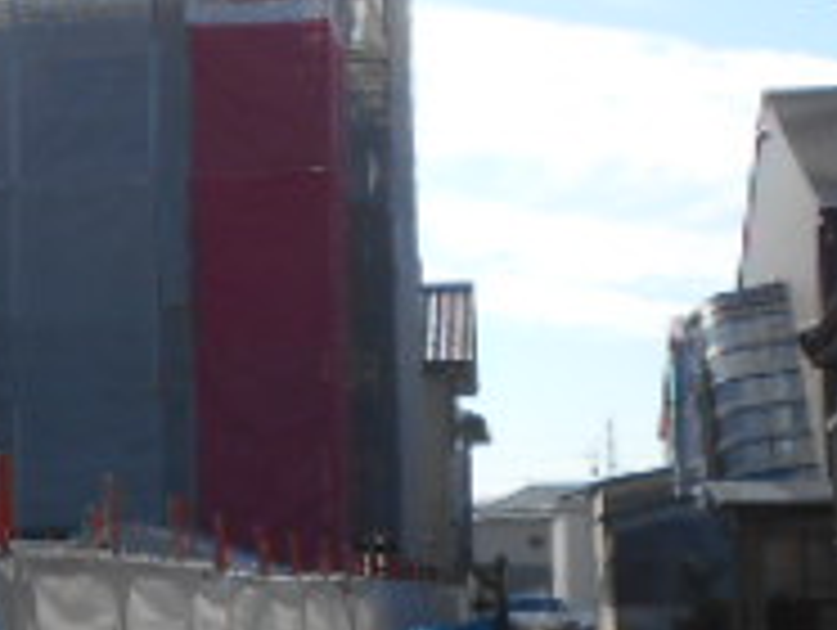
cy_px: 382
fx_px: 2494
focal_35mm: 103
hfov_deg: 17.2
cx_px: -428
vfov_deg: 14.4
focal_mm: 5.1
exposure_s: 1/1250
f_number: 3.4
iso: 80
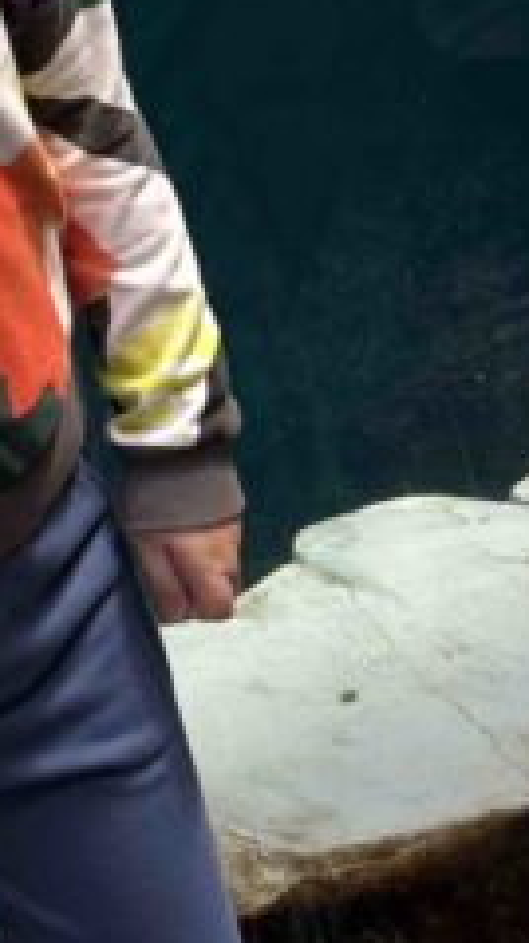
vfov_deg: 16.2
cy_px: -750
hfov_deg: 10.3
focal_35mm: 112
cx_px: -363
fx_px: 2800
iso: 100
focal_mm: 6.76
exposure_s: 1/121
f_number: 1.78
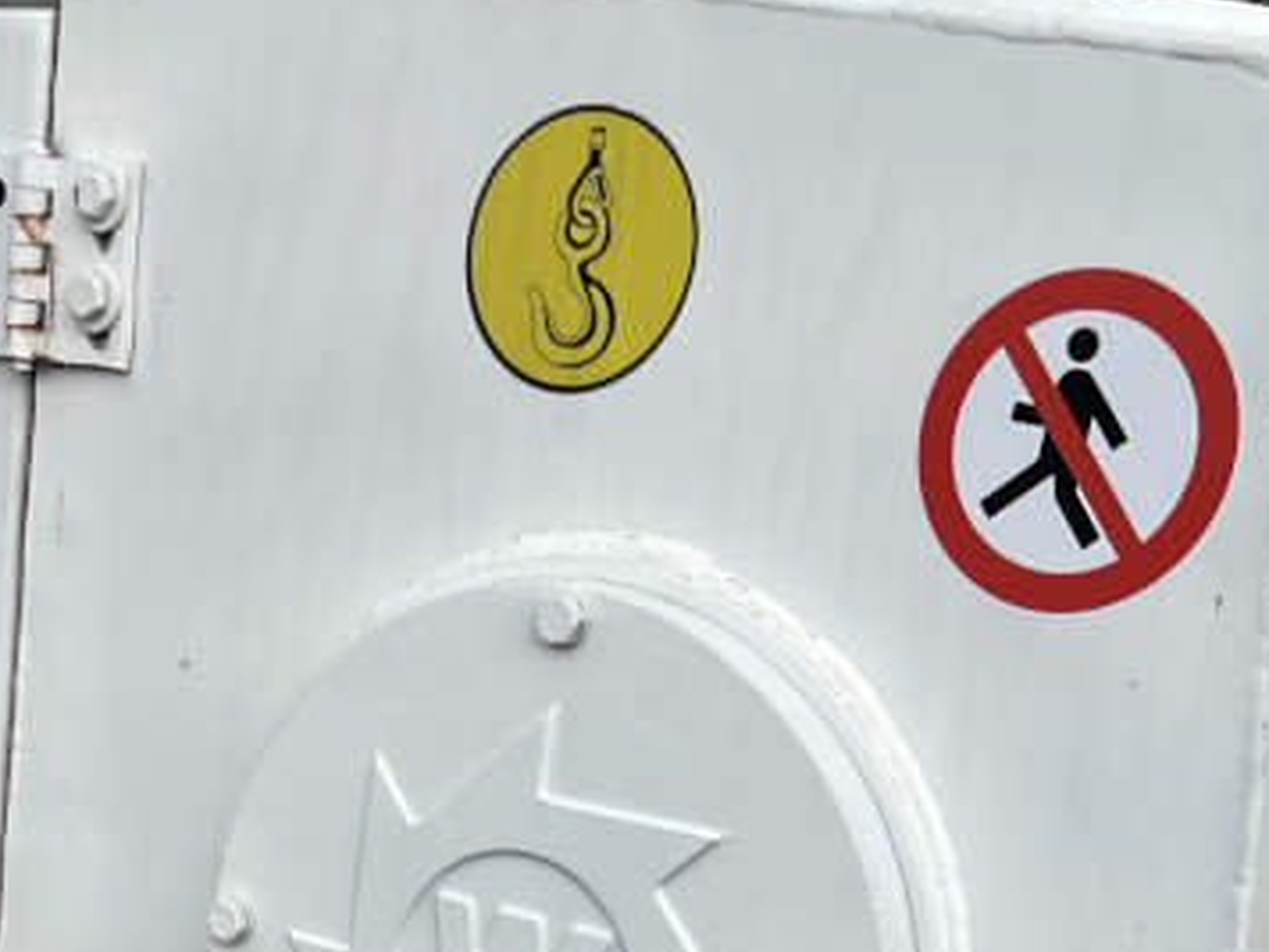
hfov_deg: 25.9
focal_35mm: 73
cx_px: 135
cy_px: 1145
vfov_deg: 19.0
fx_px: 2676
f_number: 1.5
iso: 50
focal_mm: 5.7
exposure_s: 1/1972
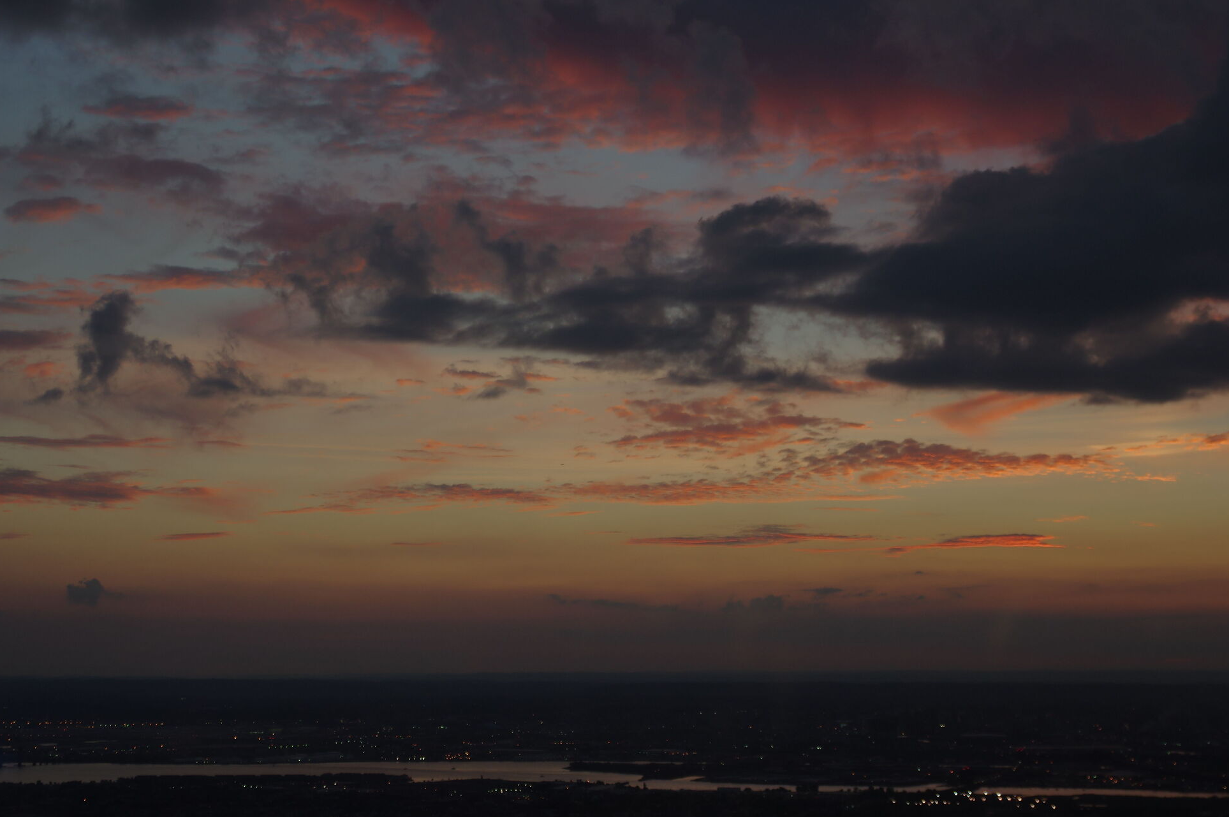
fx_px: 2422
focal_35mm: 71
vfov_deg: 19.1
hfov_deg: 28.4
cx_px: 513
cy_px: 340
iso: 200
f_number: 2.8
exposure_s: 1/400
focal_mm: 38
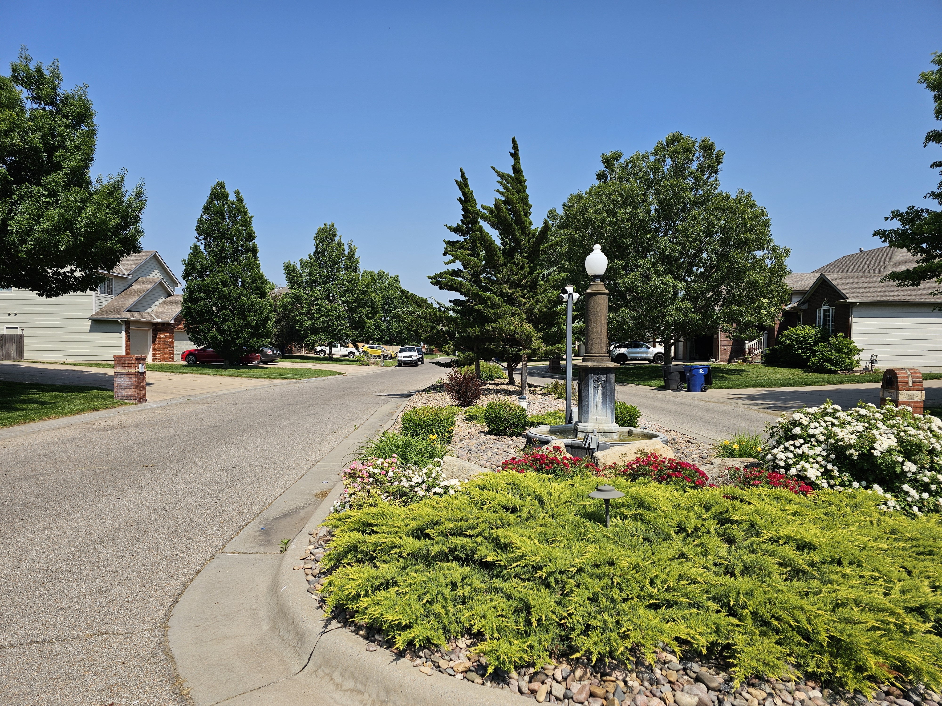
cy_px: 353
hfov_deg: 73.9
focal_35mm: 23
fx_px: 626
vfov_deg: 58.9
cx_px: 471
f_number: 1.7
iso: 10
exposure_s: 1/1160
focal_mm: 6.3
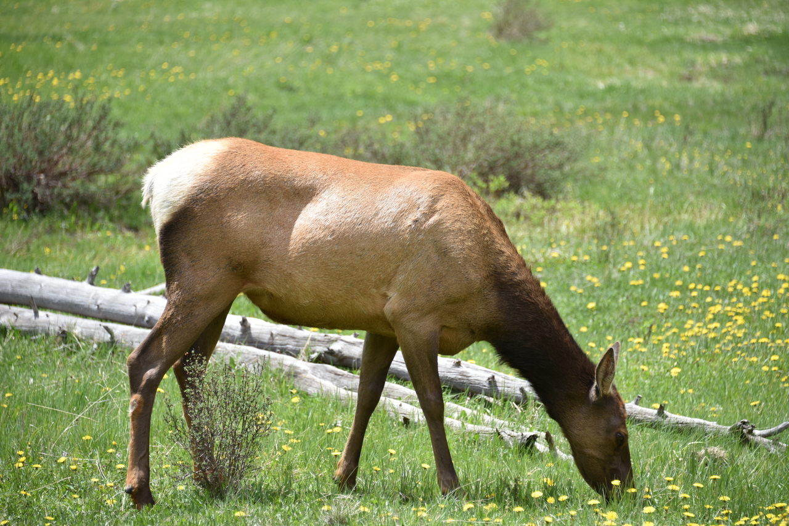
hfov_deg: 10.3
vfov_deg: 6.9
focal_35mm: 200
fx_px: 4384
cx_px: 394
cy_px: 263
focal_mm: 200
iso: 140
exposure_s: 1/400
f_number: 5.6
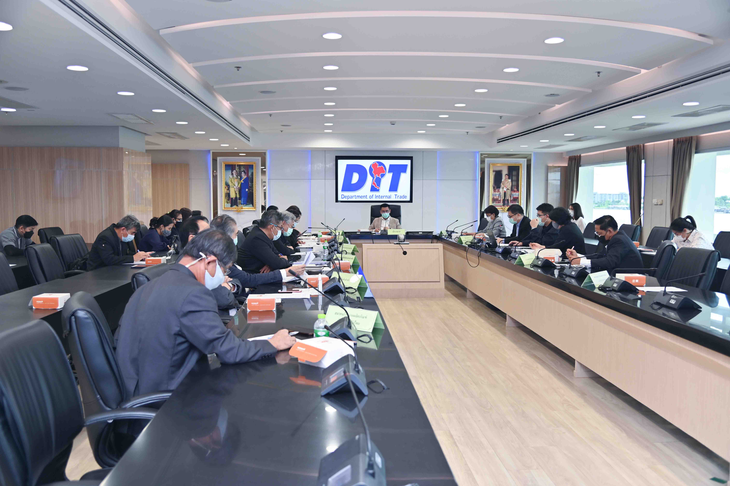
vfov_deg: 42.3
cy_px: 243
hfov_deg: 60.3
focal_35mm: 31
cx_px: 365
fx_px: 628
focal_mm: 31
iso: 250
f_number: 4
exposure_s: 1/60
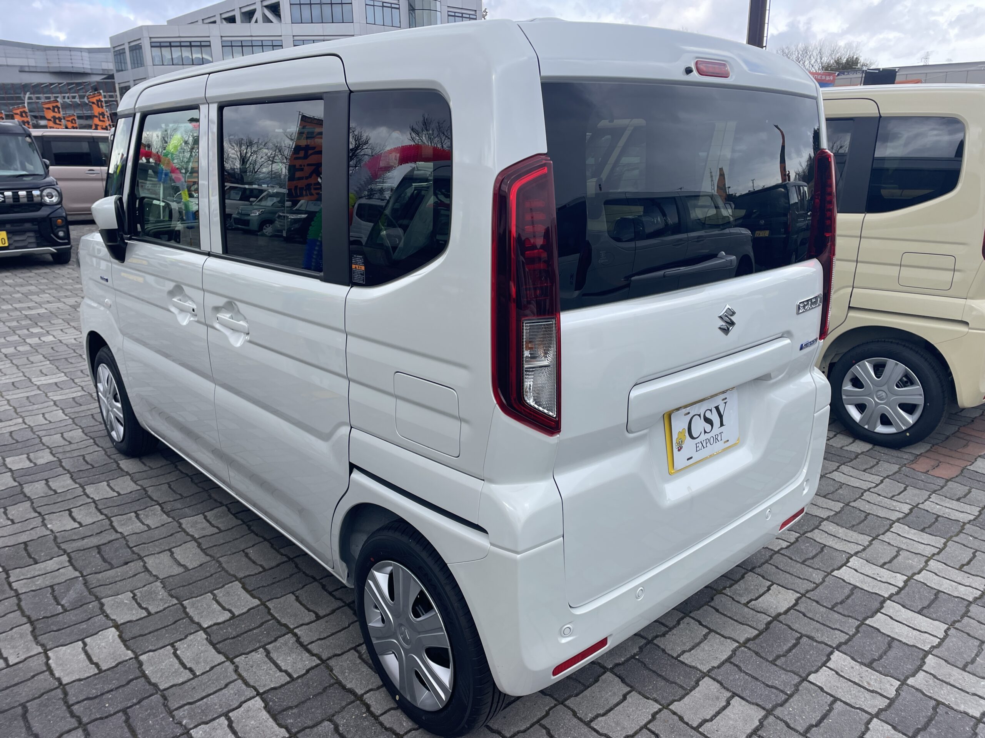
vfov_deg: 53.1
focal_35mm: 26
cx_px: 492
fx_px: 740
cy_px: 369
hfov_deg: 67.3
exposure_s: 1/849
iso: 32
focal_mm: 4.2
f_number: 1.6
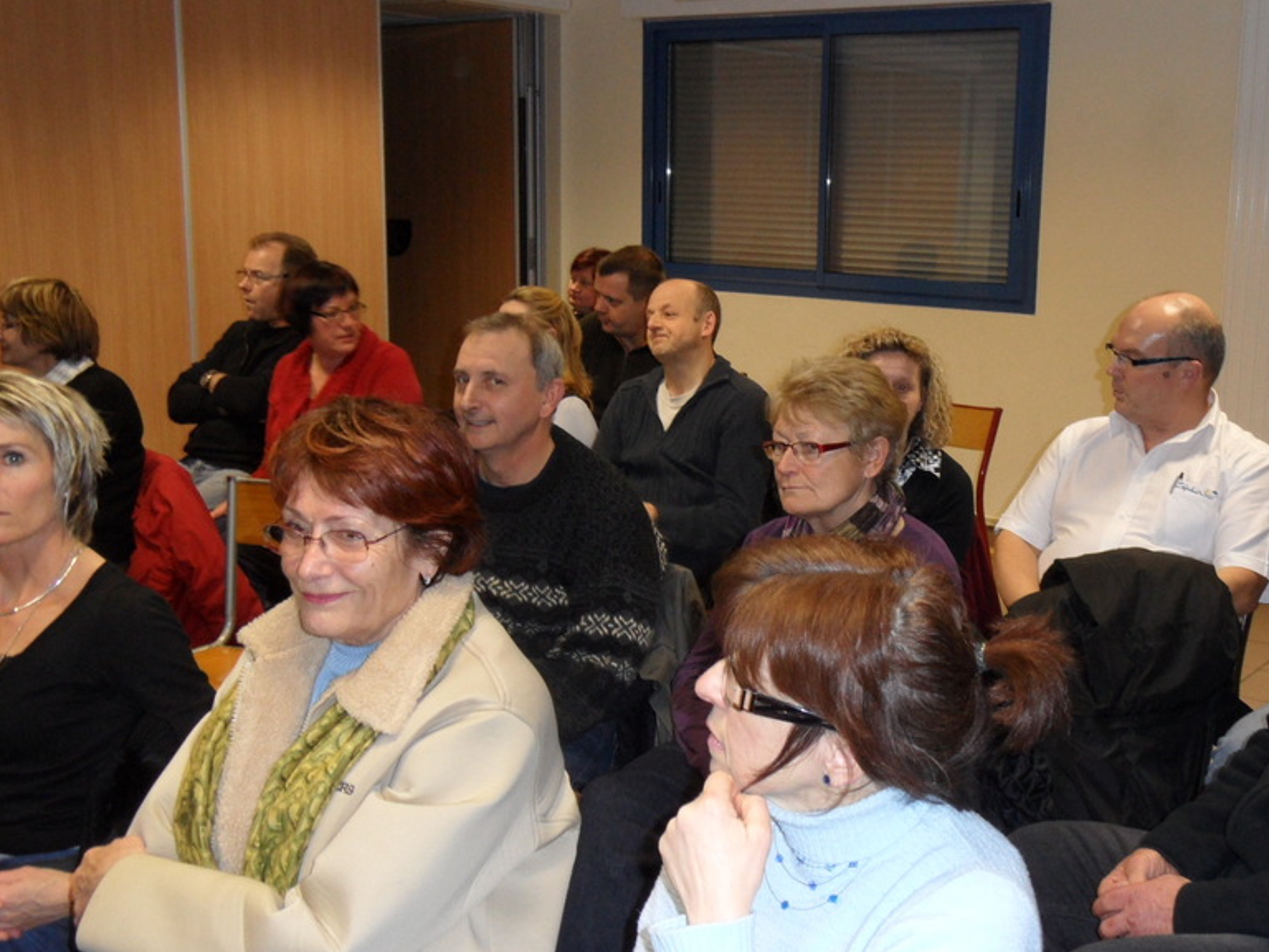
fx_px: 1466
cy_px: 464
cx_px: 783
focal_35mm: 40
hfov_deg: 46.4
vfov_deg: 36.0
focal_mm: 5.3
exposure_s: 1/30
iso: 200
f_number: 3.4
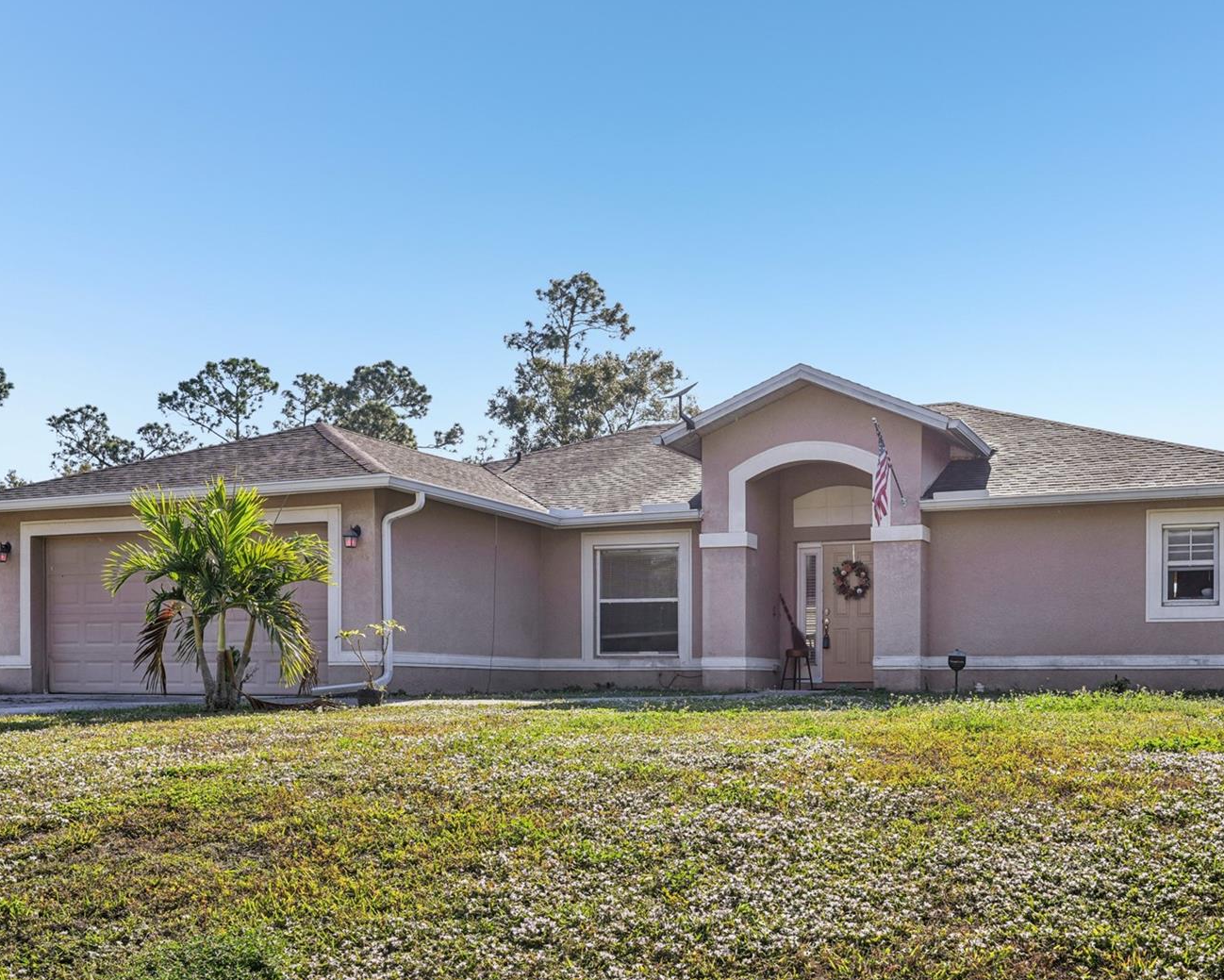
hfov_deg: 48.9
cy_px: 485
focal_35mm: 37
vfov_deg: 40.1
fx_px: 1341
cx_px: 704
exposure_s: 1/320
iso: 100
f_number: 8
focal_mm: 32
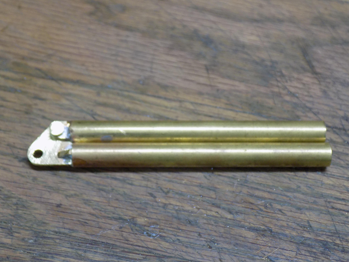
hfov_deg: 27.4
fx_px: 716
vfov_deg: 20.7
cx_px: 176
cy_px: 130
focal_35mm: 71
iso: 280
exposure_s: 1/30
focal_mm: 12.5
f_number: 4.2
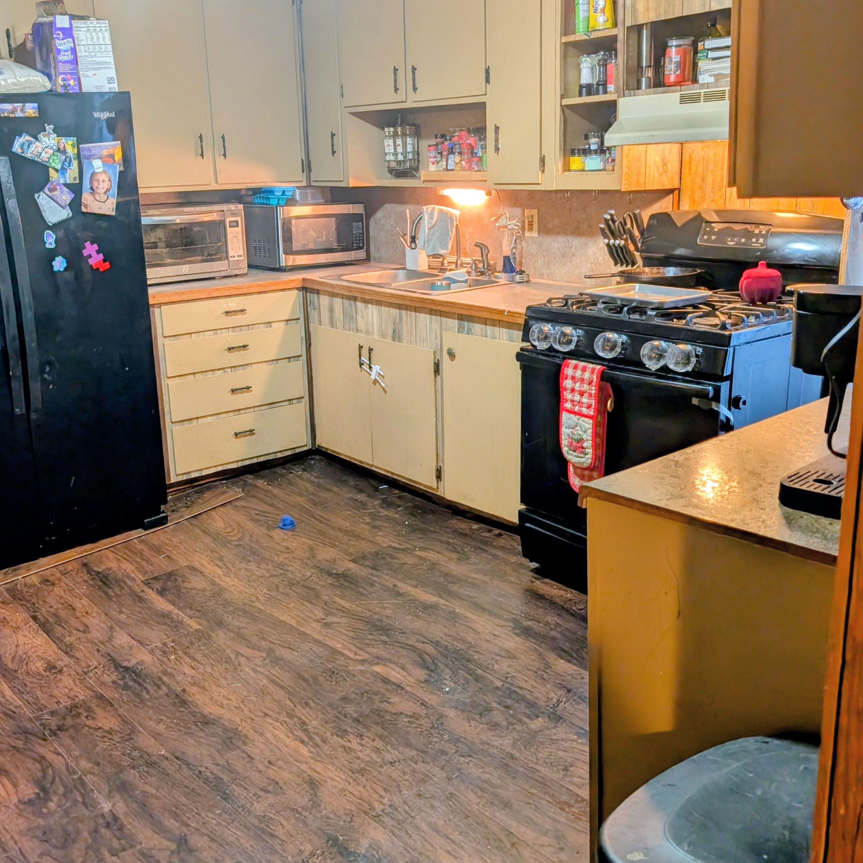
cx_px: 413
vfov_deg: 51.1
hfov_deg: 51.1
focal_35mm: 32
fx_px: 903
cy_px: 424
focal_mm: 6.9
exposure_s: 1/24
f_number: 1.68
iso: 110
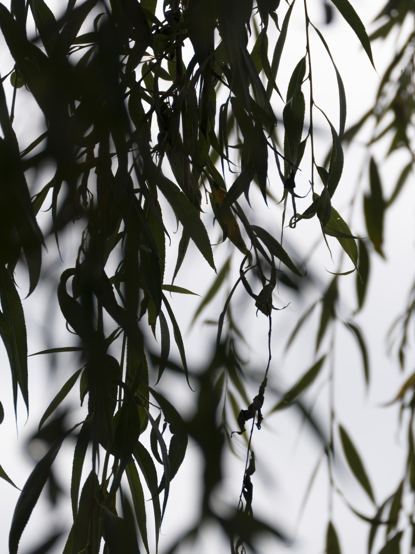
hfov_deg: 5.0
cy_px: 277
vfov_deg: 6.7
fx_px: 4732
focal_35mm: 296
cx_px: 208
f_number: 4
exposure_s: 1/400
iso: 125
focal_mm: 100.06
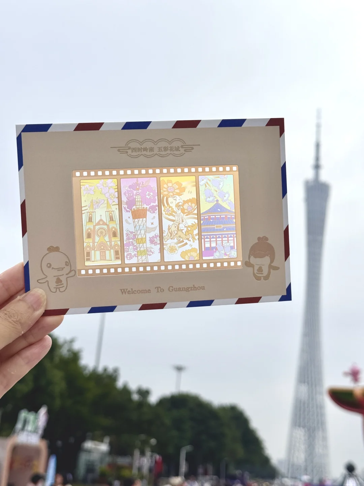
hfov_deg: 30.3
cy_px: 243
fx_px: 673
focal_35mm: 48
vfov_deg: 39.7
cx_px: 182
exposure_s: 1/5376
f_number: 1.78
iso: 64
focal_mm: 6.76
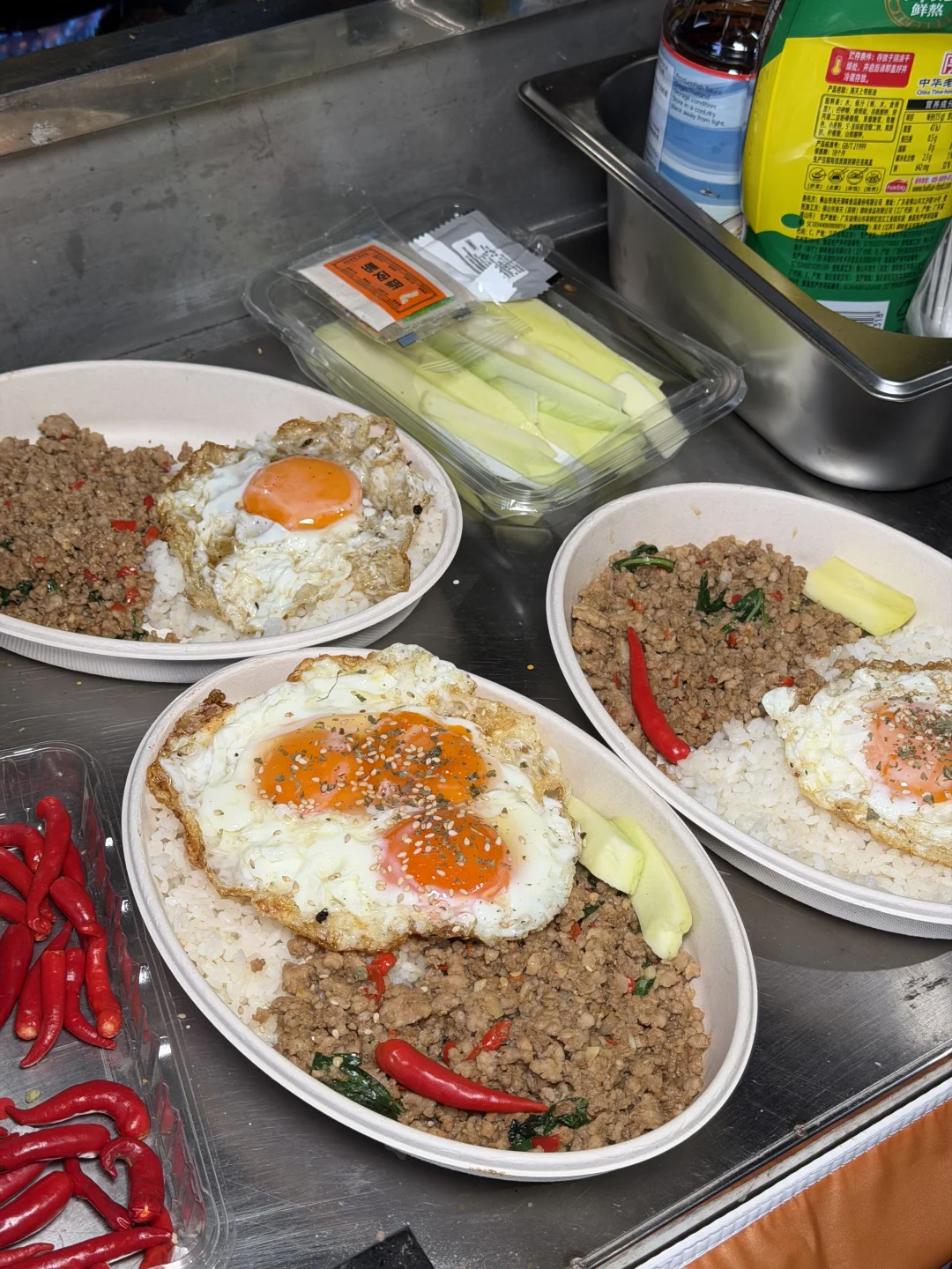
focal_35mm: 48
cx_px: 476
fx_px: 1760
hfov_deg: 30.3
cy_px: 634
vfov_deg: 39.7
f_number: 1.78
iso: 64
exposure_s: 1/66
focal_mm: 6.76
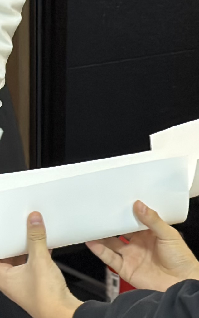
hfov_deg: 6.4
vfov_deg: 10.4
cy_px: 8
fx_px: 1744
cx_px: 333
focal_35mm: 201
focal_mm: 6.86
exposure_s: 1/40
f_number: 1.78
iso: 320
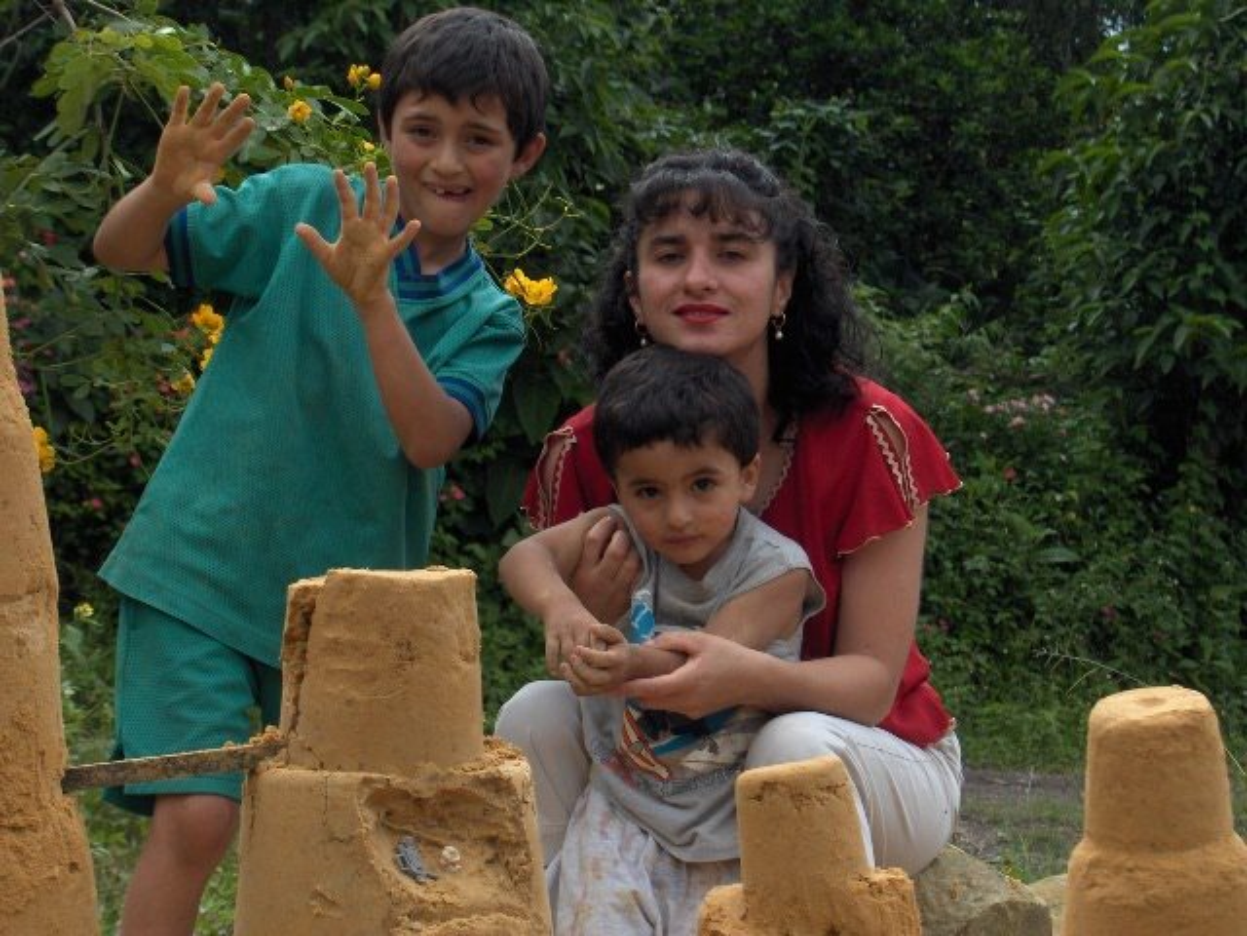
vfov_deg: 14.6
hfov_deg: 19.4
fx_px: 3638
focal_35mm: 101
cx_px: 624
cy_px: 468
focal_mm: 20.8
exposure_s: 1/242
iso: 100
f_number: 4.4
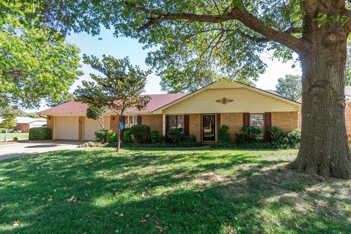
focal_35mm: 16
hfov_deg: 96.7
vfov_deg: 73.7
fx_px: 156
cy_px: 115
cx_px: 175
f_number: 8
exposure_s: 1/25
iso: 100
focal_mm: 10
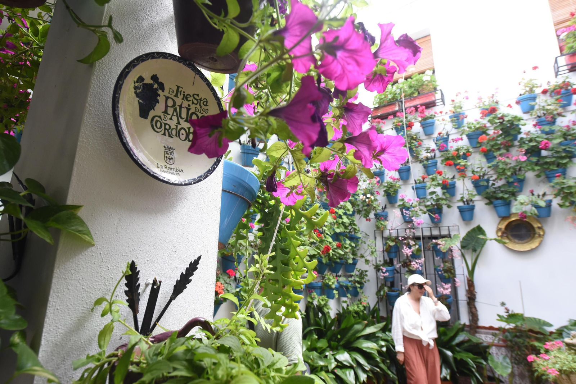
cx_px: 288
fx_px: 320
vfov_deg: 62.0
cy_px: 192
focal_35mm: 20
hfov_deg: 84.0
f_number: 5.6
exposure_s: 1/200
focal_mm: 20
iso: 1600
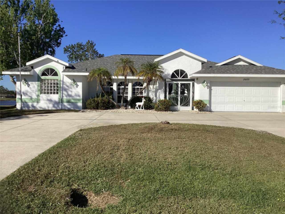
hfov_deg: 58.4
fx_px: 255
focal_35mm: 31
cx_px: 142
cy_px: 107
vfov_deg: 45.4
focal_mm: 3.3
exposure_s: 1/2092
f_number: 2.4
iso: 25
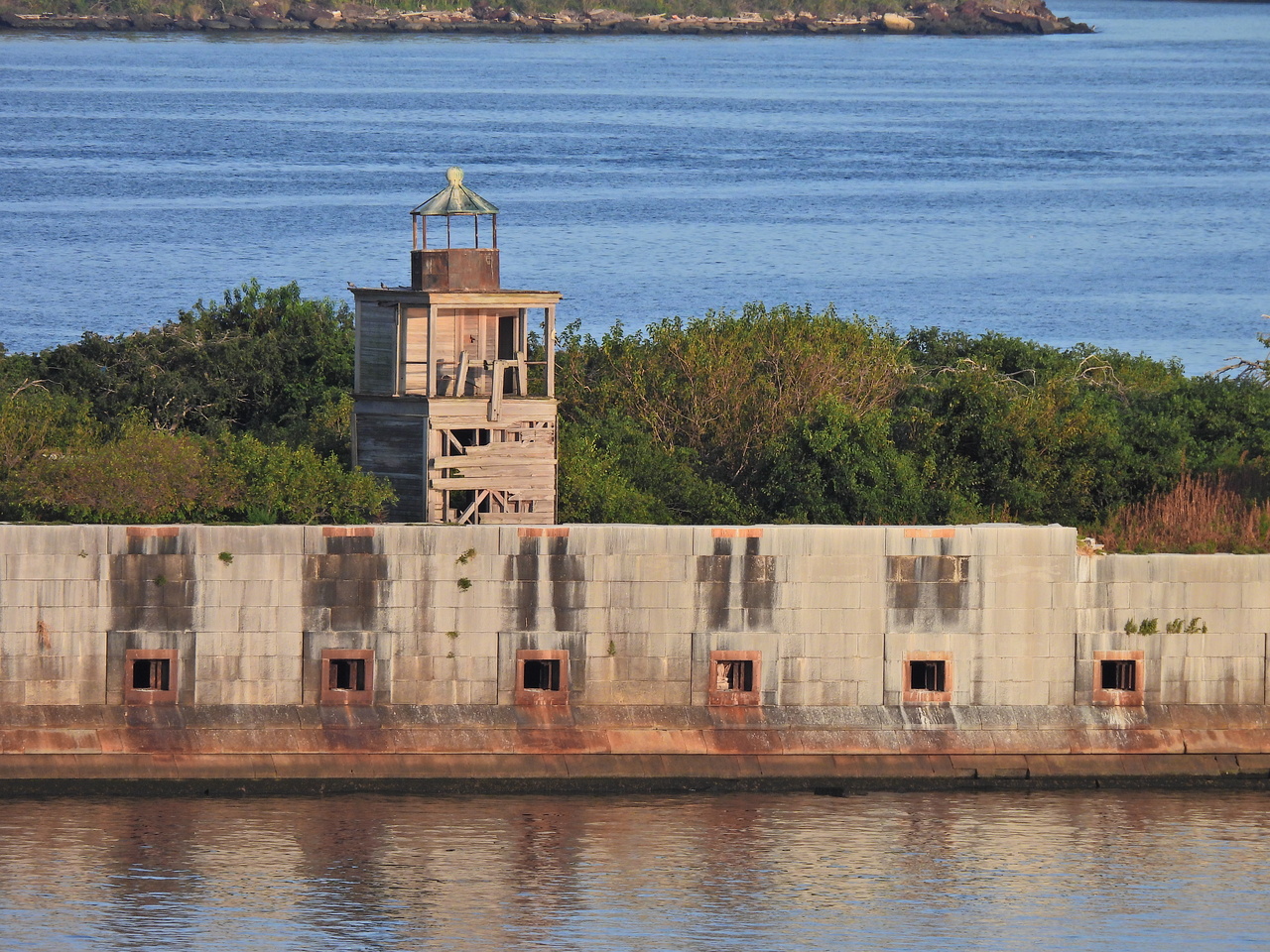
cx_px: 635
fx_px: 34854
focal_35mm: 950
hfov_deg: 2.1
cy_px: 476
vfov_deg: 1.6
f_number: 5.6
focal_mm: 170
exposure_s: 1/500
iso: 100
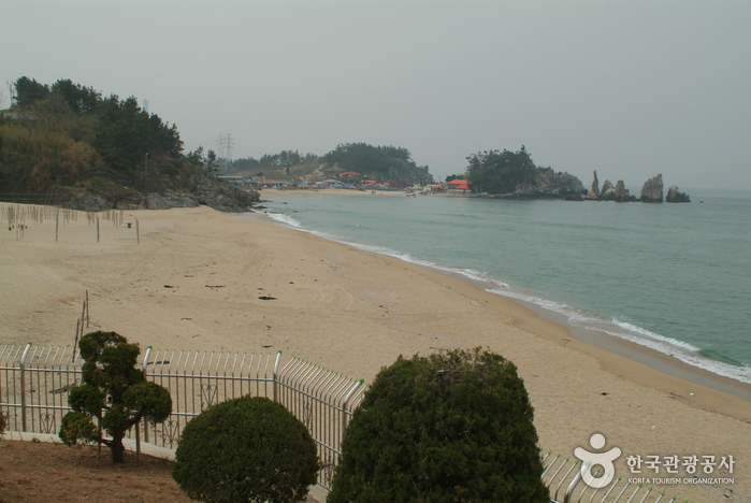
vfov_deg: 32.0
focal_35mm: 42
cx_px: 376
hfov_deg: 46.3
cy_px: 252
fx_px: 877
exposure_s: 1/350
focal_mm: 28
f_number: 9.5
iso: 200
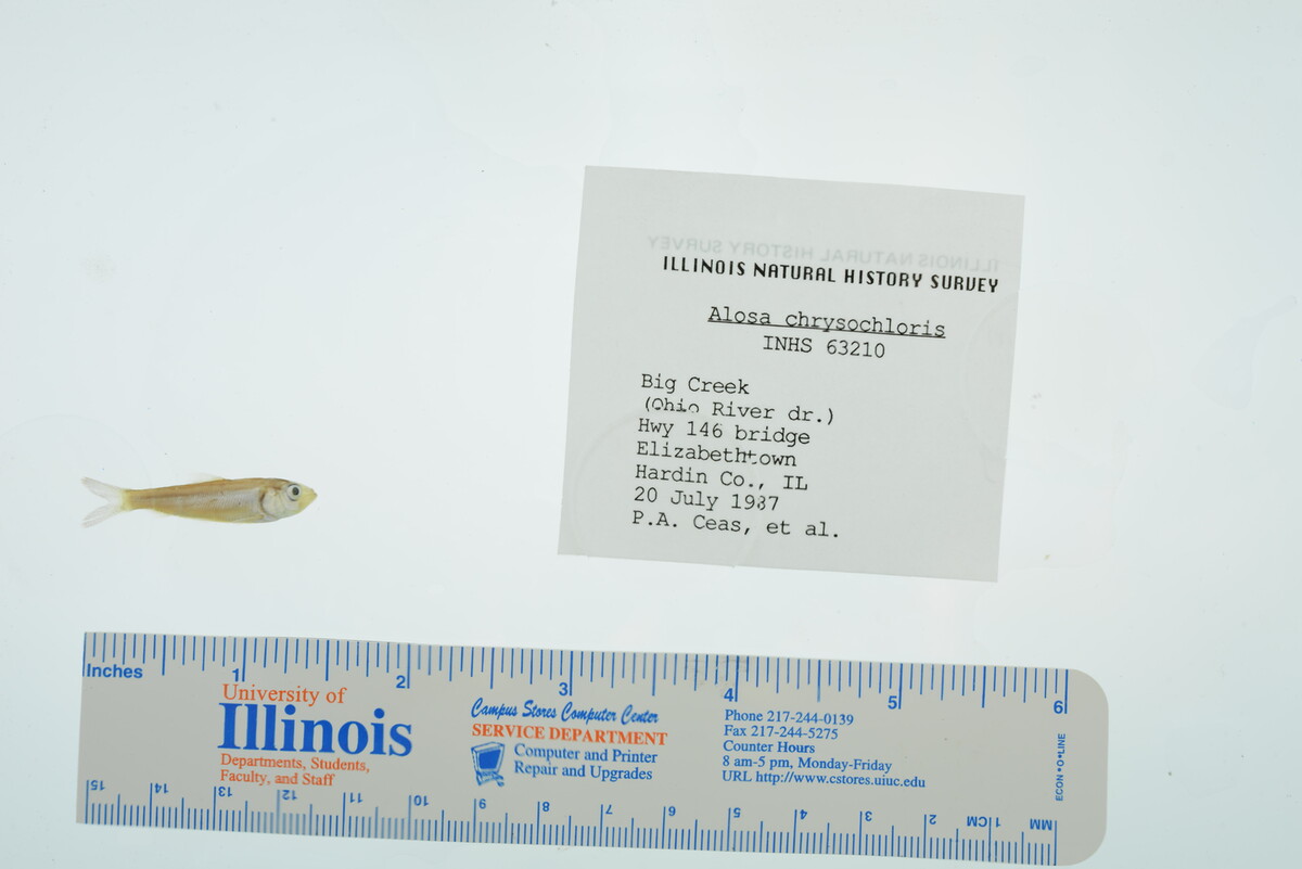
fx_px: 2171
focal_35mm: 60
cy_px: 434
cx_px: 651
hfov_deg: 33.4
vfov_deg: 22.6
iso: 100
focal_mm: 60
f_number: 14
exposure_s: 1/40
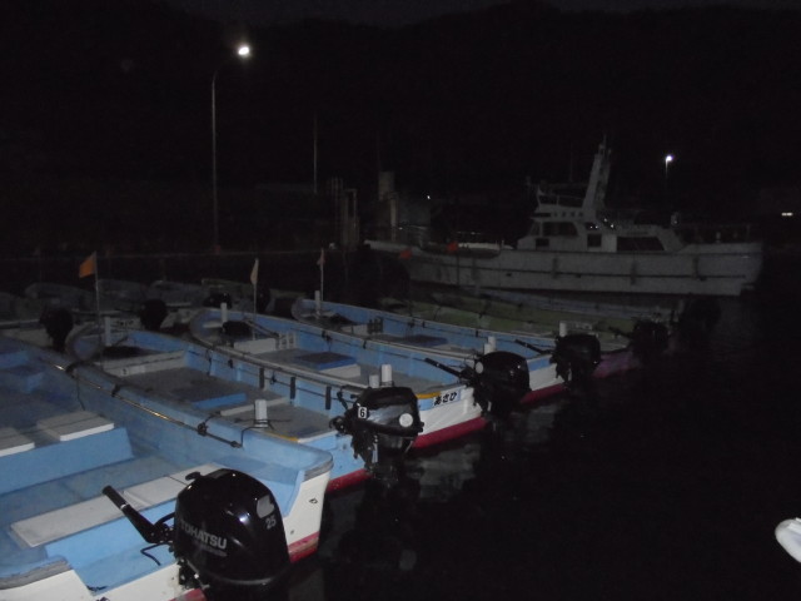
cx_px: 400
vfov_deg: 53.1
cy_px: 300
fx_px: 602
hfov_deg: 67.3
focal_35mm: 26
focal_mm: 4.6
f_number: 3.5
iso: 800
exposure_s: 1/30
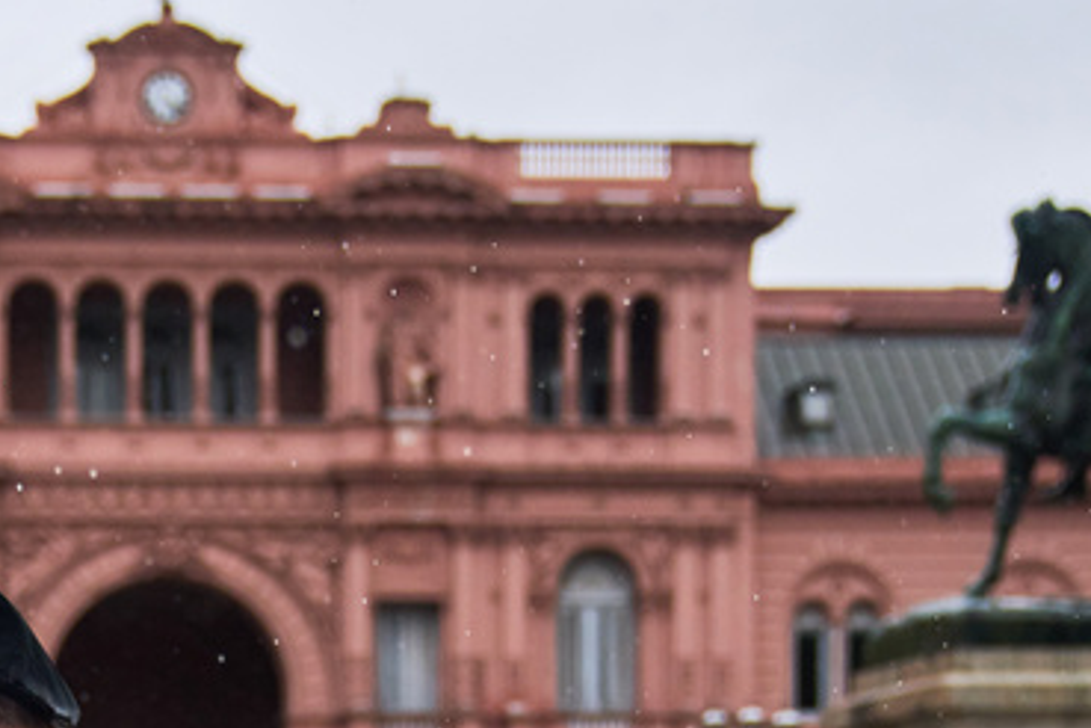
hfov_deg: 19.9
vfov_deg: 13.1
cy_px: 984
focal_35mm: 100
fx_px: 3030
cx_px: 62
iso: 320
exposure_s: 1/2500
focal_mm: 36
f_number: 2.8
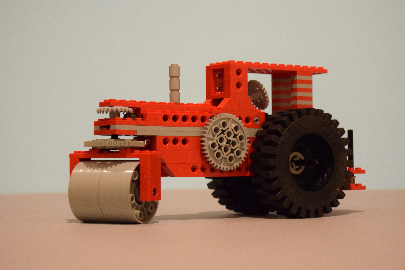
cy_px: 135
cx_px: 202
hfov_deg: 24.6
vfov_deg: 16.6
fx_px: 928
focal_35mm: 82
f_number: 5.6
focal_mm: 55
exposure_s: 1/60
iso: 4500
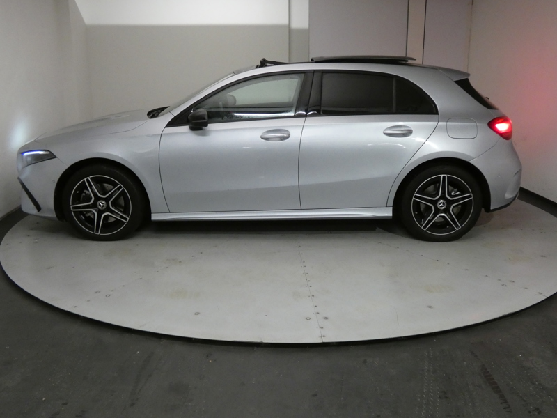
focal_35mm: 35
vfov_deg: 40.7
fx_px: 563
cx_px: 278
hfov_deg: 52.6
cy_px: 209
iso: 800
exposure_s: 1/80
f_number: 3.4
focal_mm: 6.2
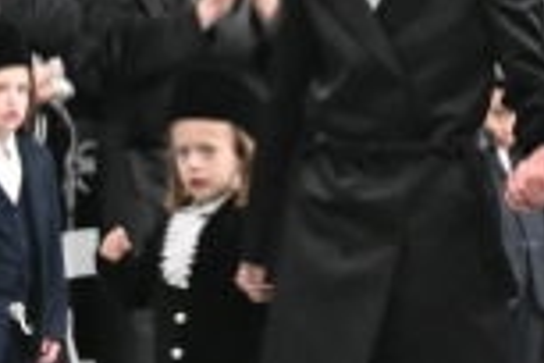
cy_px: 66
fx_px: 7087
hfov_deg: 4.4
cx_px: 932
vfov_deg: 2.9
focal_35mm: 469
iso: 1600
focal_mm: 70
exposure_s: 1/320
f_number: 2.8
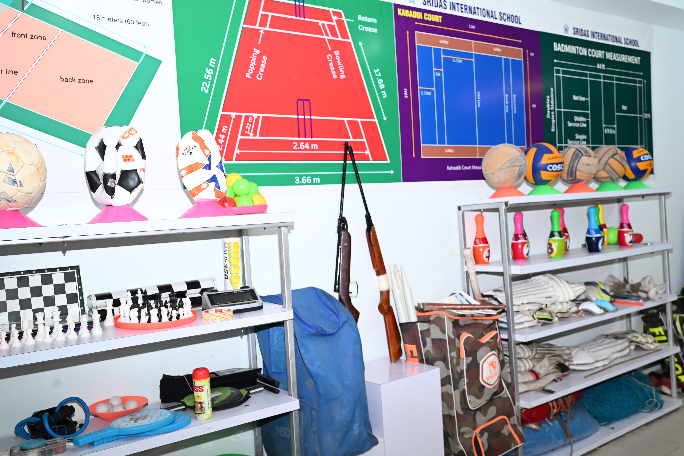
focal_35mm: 35
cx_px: 342
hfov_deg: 54.4
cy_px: 228
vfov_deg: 37.9
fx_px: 665
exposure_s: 1/125
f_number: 5.6
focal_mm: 35
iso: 2500
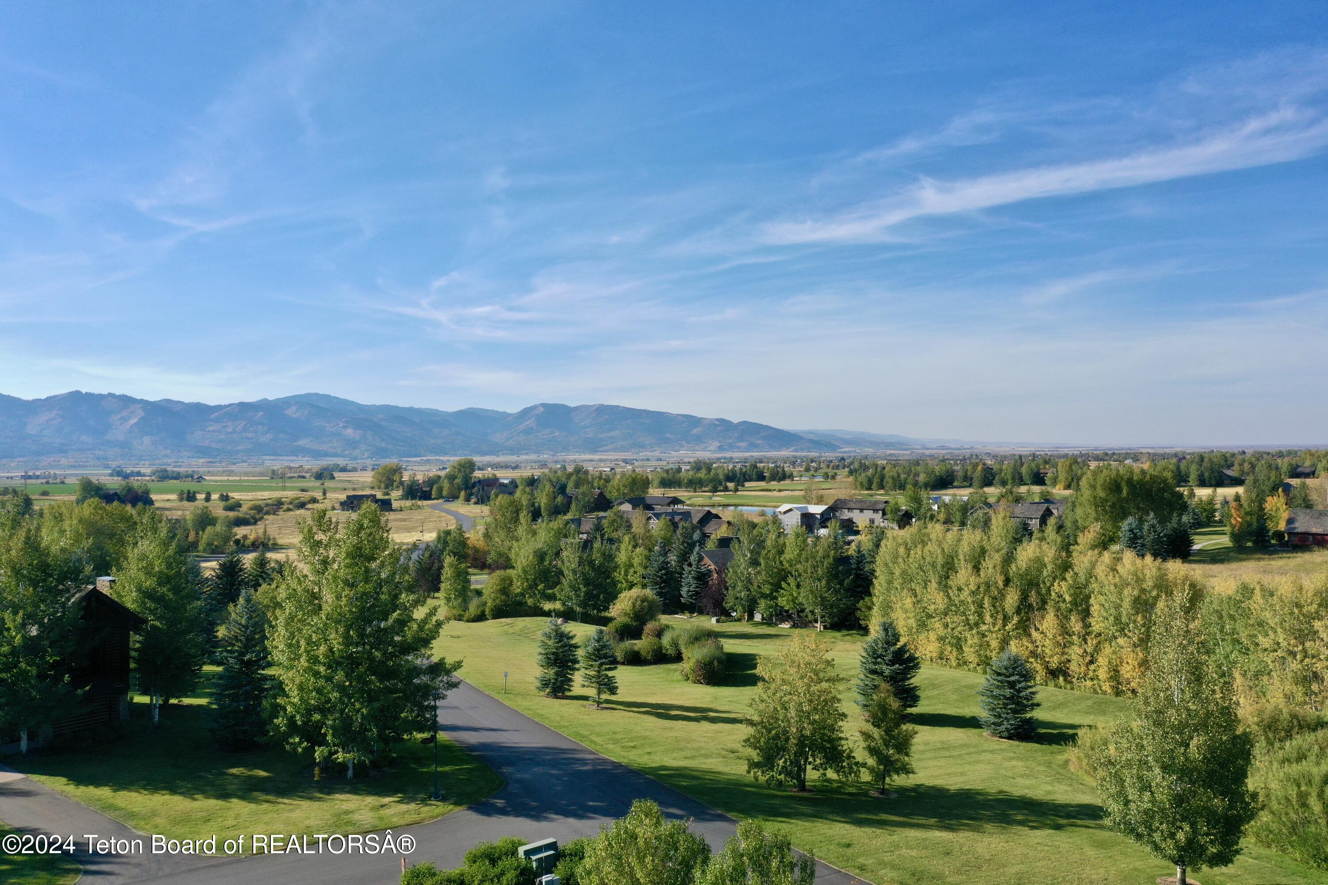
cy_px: 442
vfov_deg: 46.4
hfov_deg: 65.5
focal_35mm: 28
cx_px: 664
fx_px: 1033
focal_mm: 10.26
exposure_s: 1/500
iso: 100
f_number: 6.3
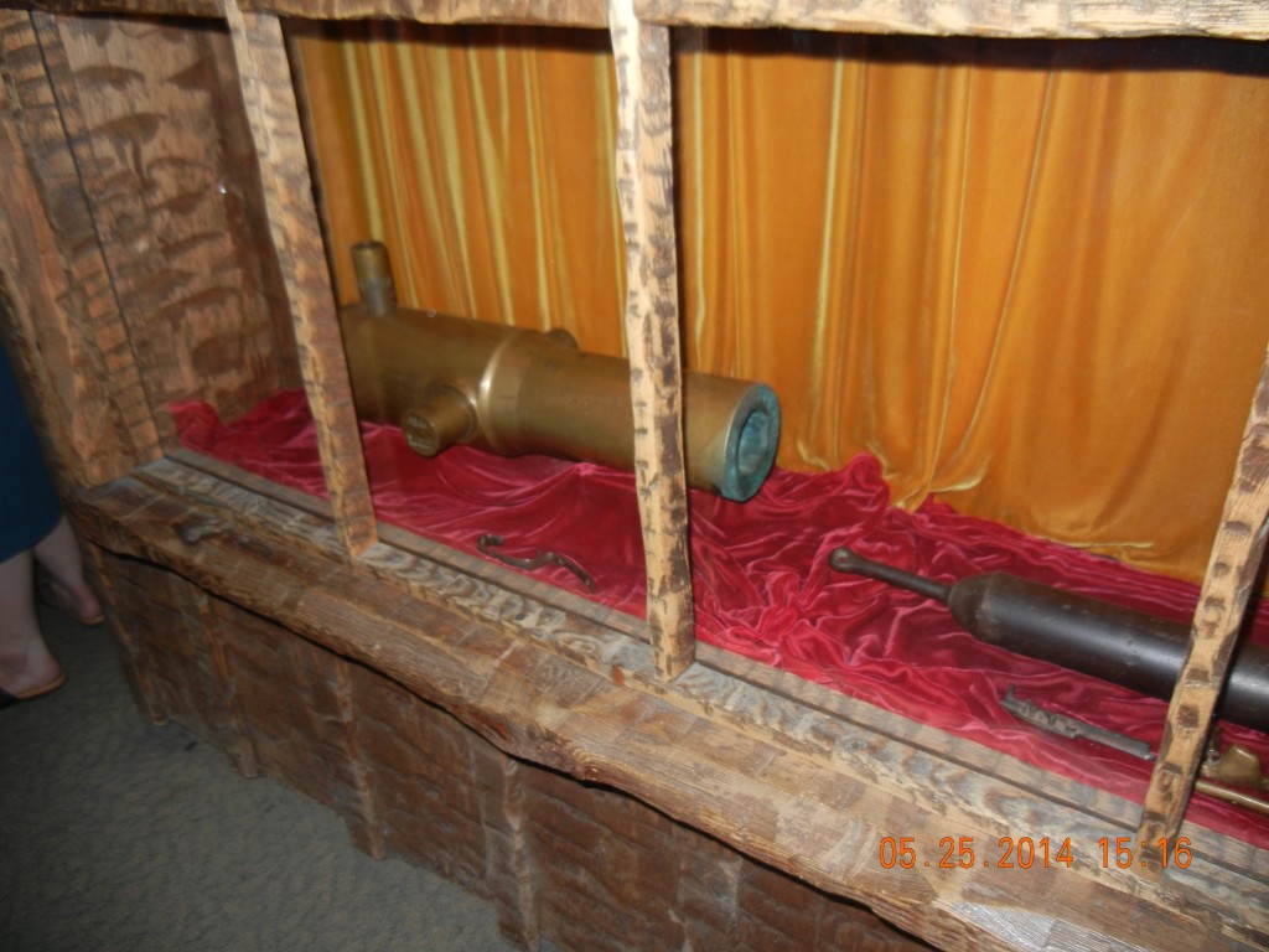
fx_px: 1100
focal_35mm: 30
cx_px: 634
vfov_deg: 46.8
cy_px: 476
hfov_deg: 60.0
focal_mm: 5.4
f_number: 3.5
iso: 200
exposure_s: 1/30
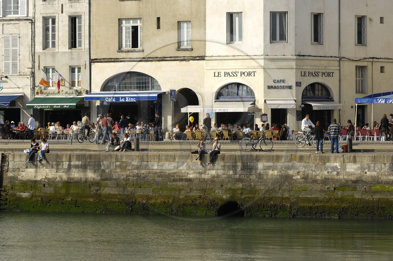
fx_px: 1717
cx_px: 196
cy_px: 130
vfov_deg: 8.7
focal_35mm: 158
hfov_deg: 13.1
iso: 100
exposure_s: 1/400
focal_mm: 105
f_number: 6
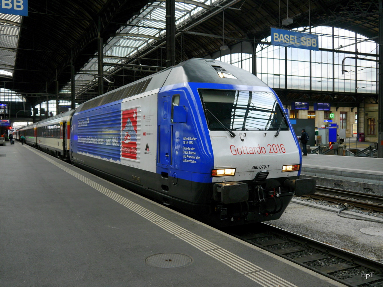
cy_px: 144
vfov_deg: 41.8
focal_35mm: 34
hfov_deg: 54.0
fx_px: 376
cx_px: 192
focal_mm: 17
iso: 320
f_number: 4
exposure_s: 1/60
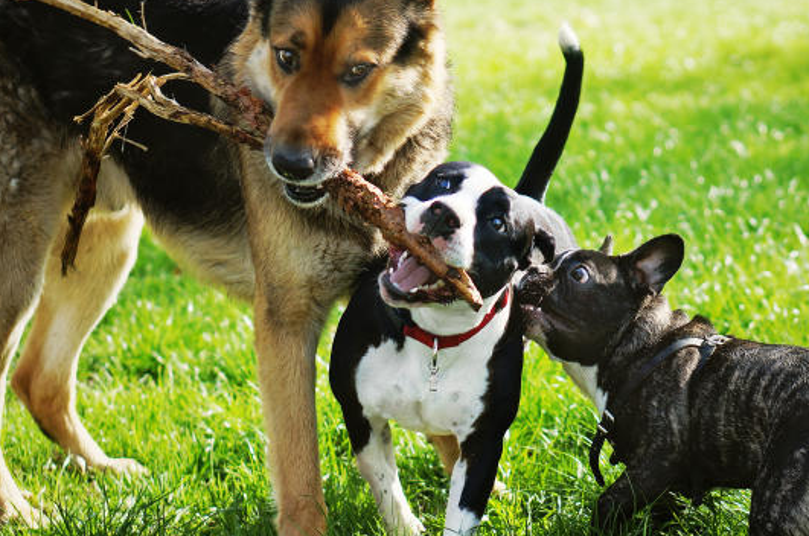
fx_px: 2378
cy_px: 212
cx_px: 481
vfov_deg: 12.9
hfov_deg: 19.3
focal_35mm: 106
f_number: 2.5
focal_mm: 50
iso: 100
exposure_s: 1/800
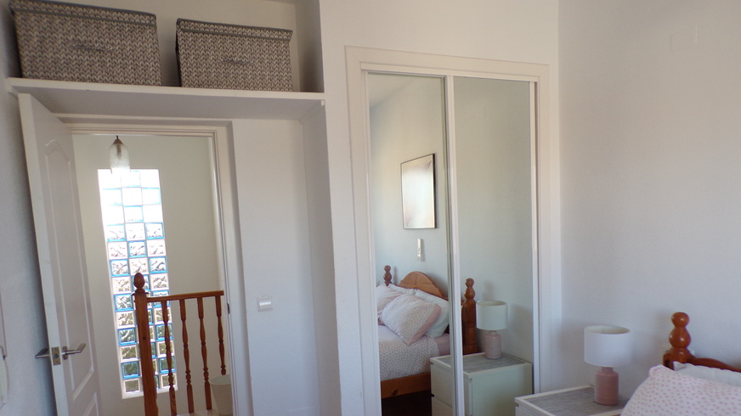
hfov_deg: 69.9
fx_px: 530
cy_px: 266
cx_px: 380
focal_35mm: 27
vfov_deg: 42.5
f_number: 3
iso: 100
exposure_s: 1/45
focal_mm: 4.3
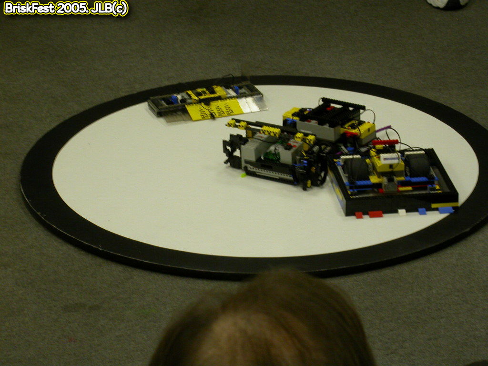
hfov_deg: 13.3
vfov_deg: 10.0
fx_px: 2101
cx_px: 244
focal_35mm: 149
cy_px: 183
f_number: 5
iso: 100
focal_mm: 30.8
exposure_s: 1/9.7
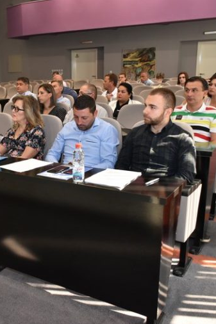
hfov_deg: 31.0
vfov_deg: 47.4
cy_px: 163
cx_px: 18
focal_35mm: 41
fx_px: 369
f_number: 6.3
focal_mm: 18
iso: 1000
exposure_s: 1/80
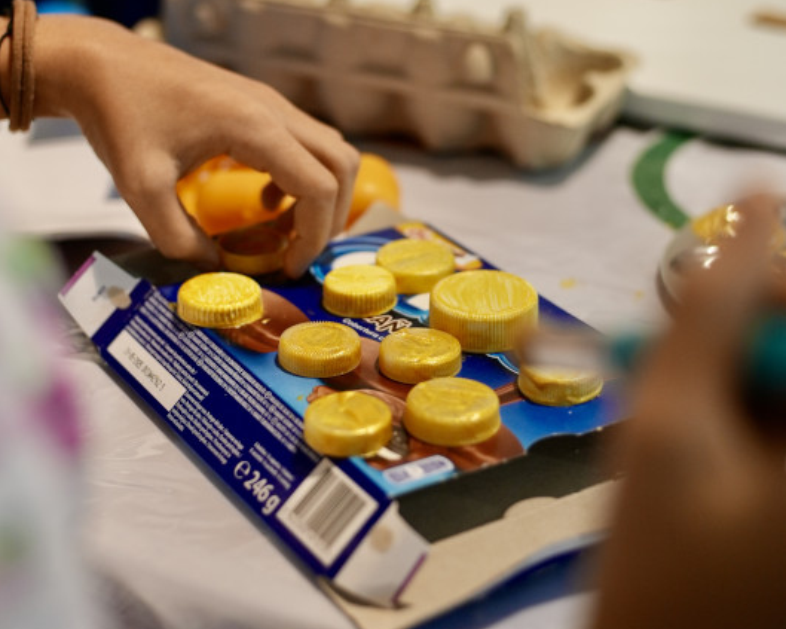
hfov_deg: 26.8
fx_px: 1651
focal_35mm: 71
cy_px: 235
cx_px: 395
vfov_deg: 21.5
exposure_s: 1/160
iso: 1250
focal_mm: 50
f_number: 2.5
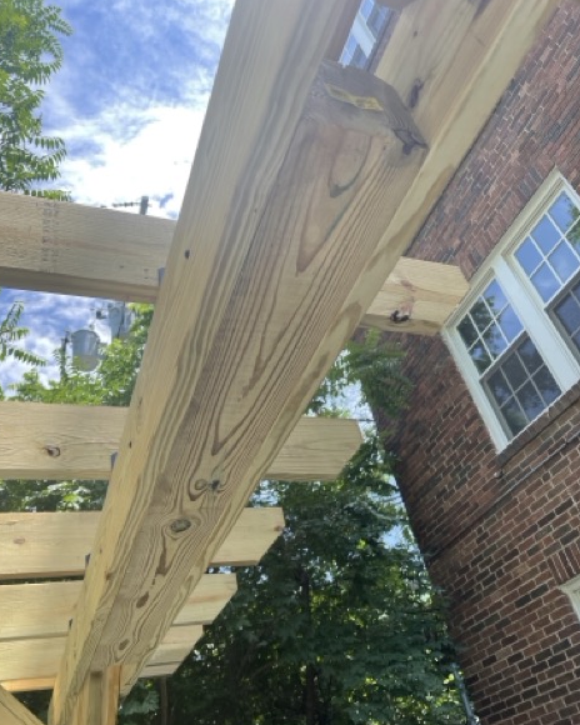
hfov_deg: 51.5
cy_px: 396
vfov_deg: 62.1
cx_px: 284
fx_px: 601
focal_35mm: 28
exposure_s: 1/855
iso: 32
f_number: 1.6
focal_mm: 5.1
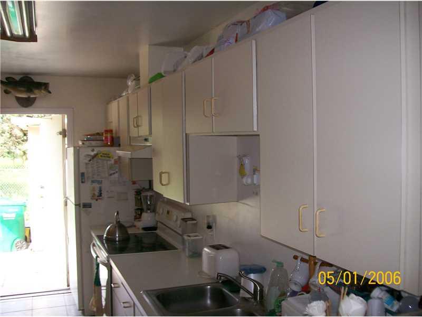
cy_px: 158
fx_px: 439
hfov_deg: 51.4
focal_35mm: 36
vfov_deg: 39.7
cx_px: 211
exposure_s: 1/64
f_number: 2.7
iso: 80
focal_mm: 6
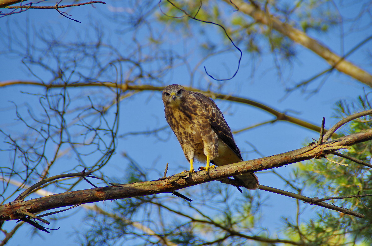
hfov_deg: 6.9
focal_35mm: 300
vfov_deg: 4.6
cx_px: 186
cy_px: 123
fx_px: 3094
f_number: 6.3
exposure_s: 1/250
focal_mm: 200
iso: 100
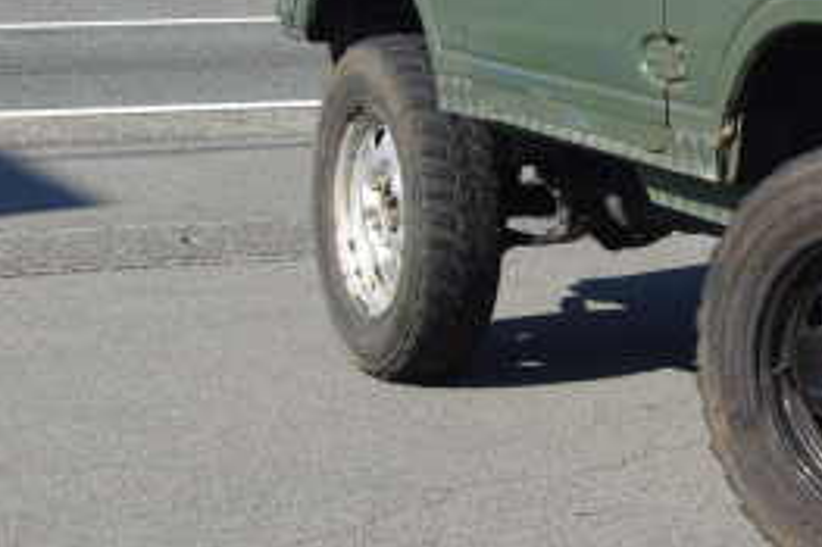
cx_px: 947
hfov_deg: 13.7
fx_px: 3331
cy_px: 16
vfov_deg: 9.3
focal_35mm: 146
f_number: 8
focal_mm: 40
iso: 100
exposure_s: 1/180
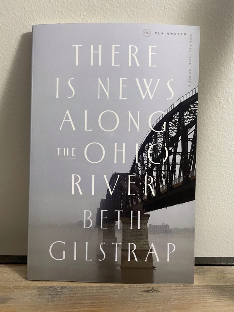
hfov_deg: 53.1
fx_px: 234
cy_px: 156
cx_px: 117
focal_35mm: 26
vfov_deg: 67.3
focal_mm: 4.2
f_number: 1.6
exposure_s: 1/40
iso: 400
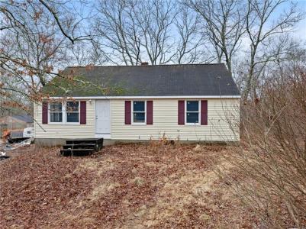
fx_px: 212
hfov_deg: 71.6
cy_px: 114
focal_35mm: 24
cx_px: 153
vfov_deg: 56.7
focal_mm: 12.29
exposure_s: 1/40
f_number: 2.8
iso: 230
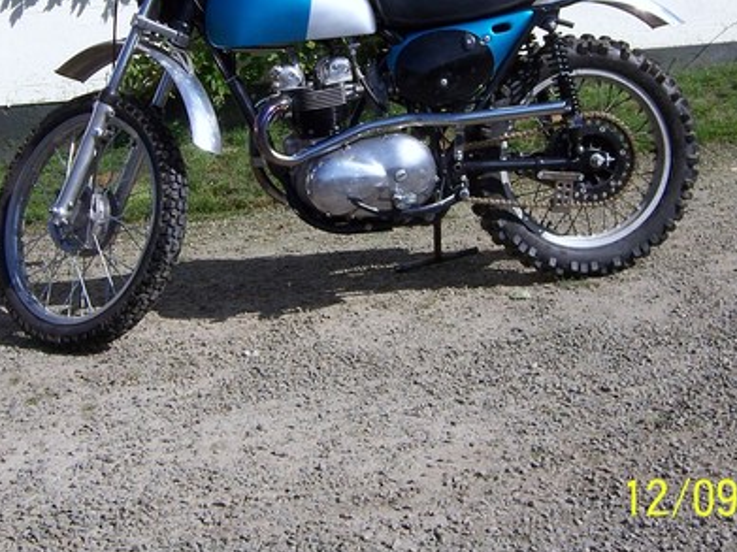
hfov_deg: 35.5
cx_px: 319
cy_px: 166
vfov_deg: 26.8
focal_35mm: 54
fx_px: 1149
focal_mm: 5.5
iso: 80
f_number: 4
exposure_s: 1/750
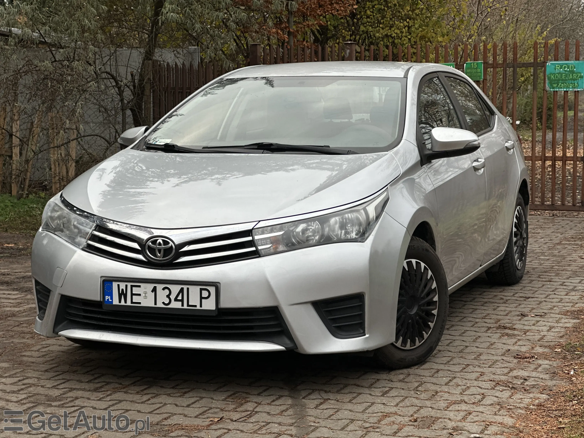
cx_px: 292
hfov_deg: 25.3
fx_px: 1299
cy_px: 219
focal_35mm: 77
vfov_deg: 19.1
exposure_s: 1/133
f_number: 2.8
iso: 20
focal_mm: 9
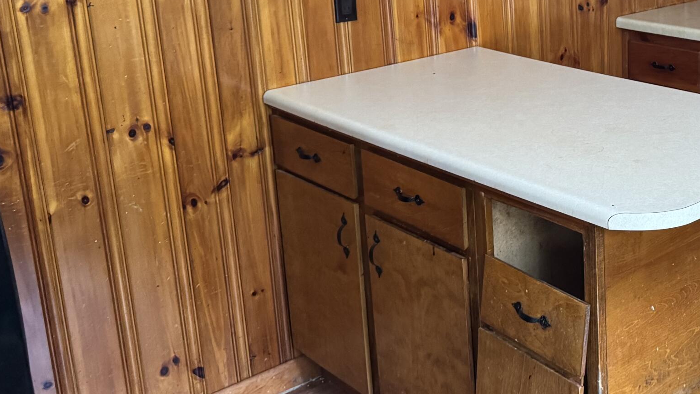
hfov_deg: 38.3
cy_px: 46
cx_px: 608
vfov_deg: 23.0
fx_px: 947
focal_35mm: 51
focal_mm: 6.76
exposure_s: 1/45
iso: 800
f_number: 1.78
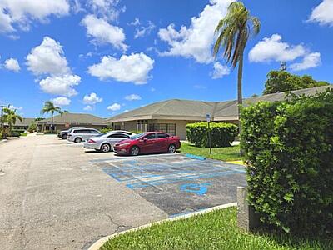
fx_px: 221
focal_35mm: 23
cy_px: 125
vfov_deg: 58.9
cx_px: 166
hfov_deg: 73.9
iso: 25
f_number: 1.8
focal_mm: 5.4
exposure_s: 1/2752
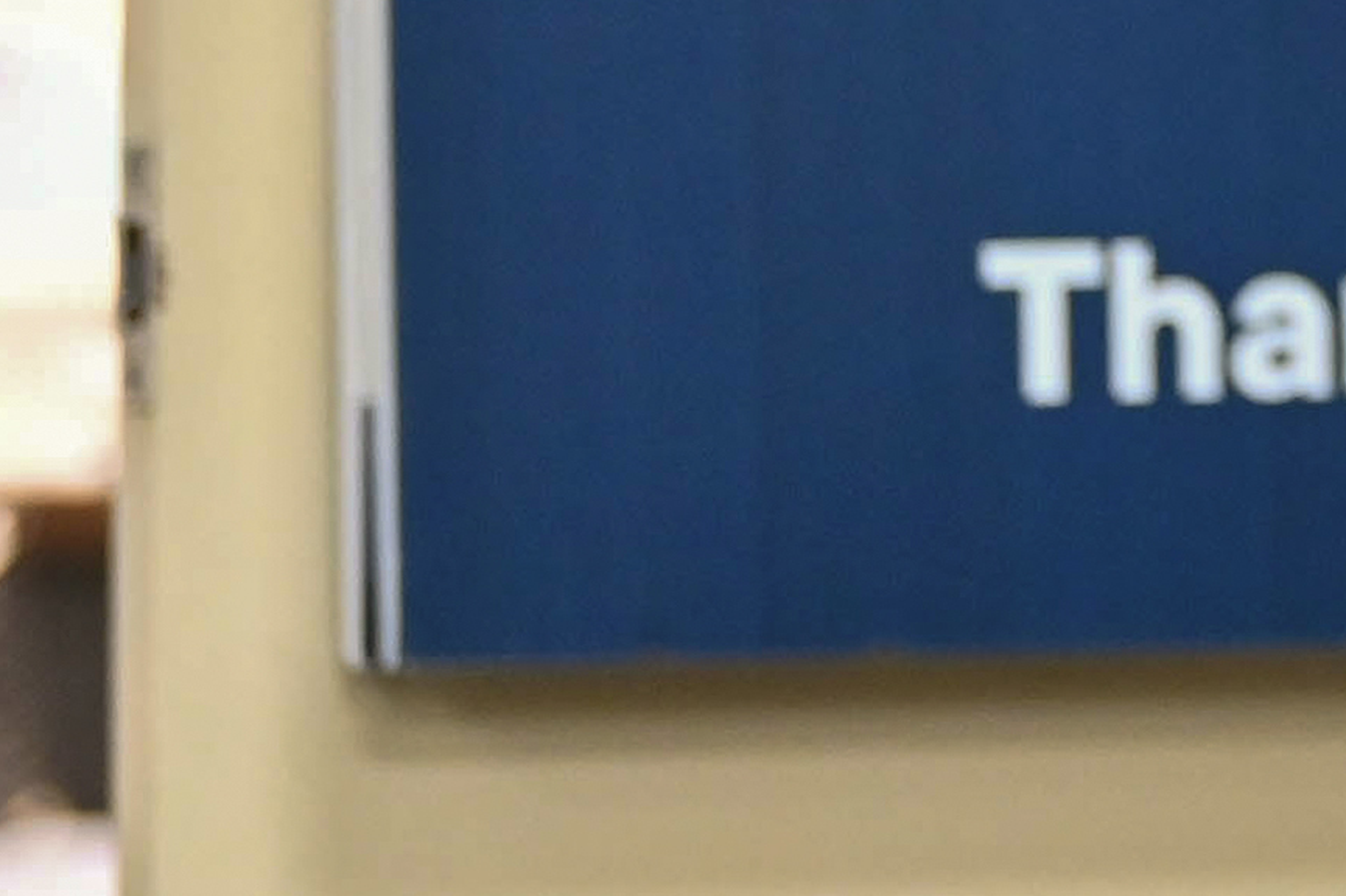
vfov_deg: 1.8
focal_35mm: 769
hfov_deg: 2.6
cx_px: 4688
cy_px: -1599
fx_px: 28740
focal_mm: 110
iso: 1600
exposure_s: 1/125
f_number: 2.8
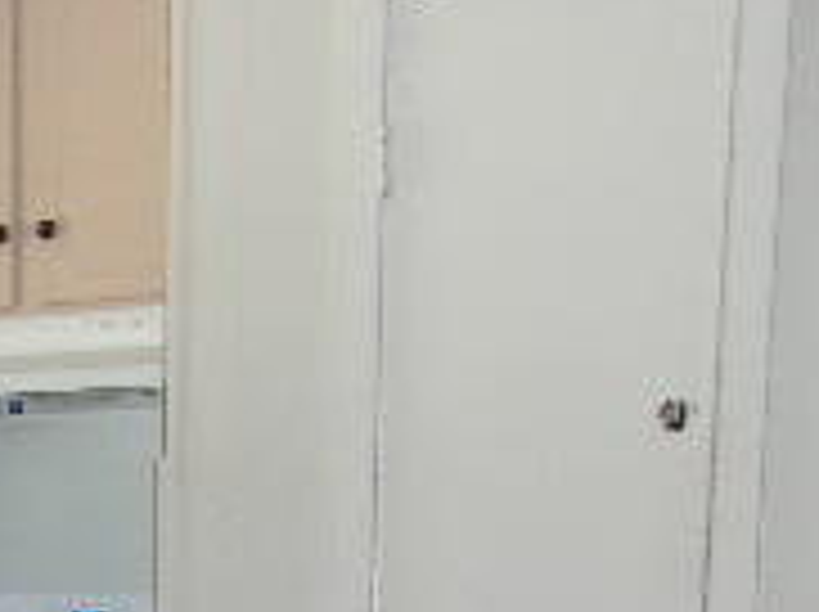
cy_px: 882
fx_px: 2245
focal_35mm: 95
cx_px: -261
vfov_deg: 14.6
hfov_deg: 19.1
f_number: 3
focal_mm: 4.9
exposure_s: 1/34
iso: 200
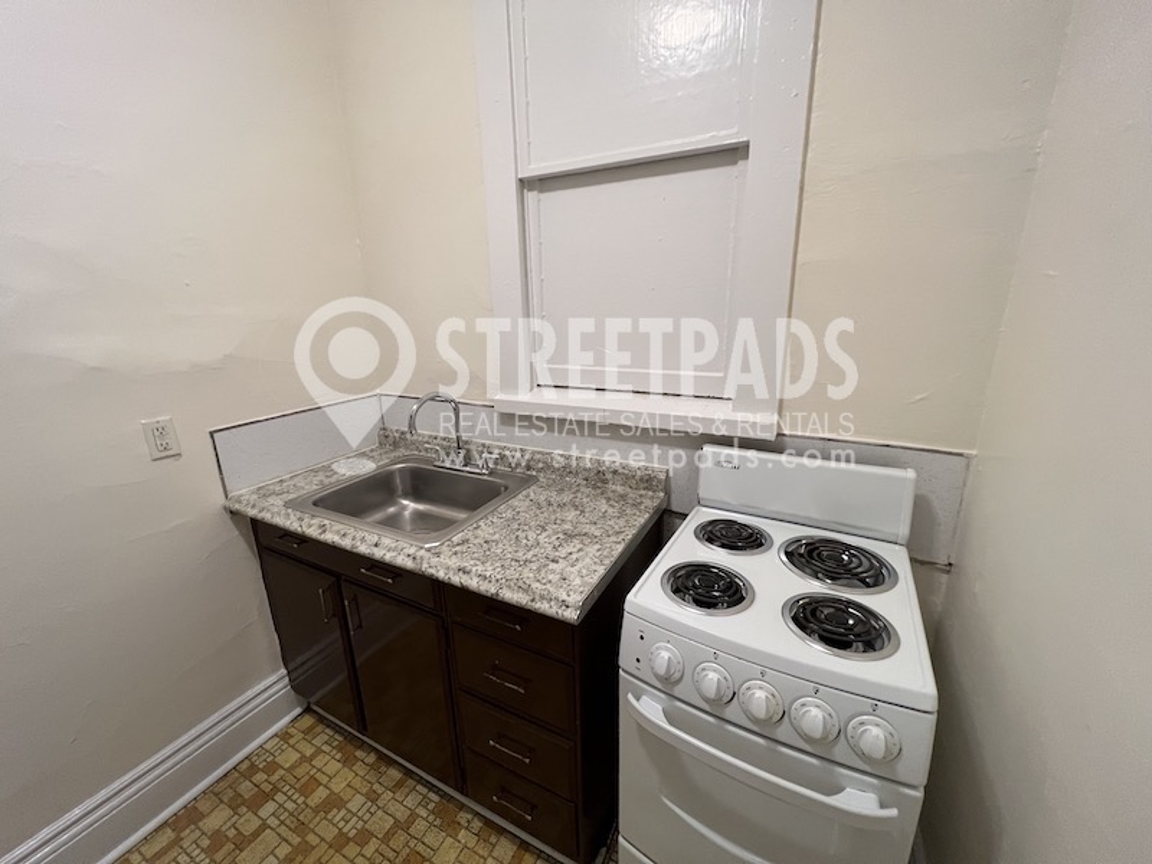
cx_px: 576
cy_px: 432
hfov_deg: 106.2
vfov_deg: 89.9
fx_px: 433
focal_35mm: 13
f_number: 1.8
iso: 250
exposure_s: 1/60
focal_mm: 1.57
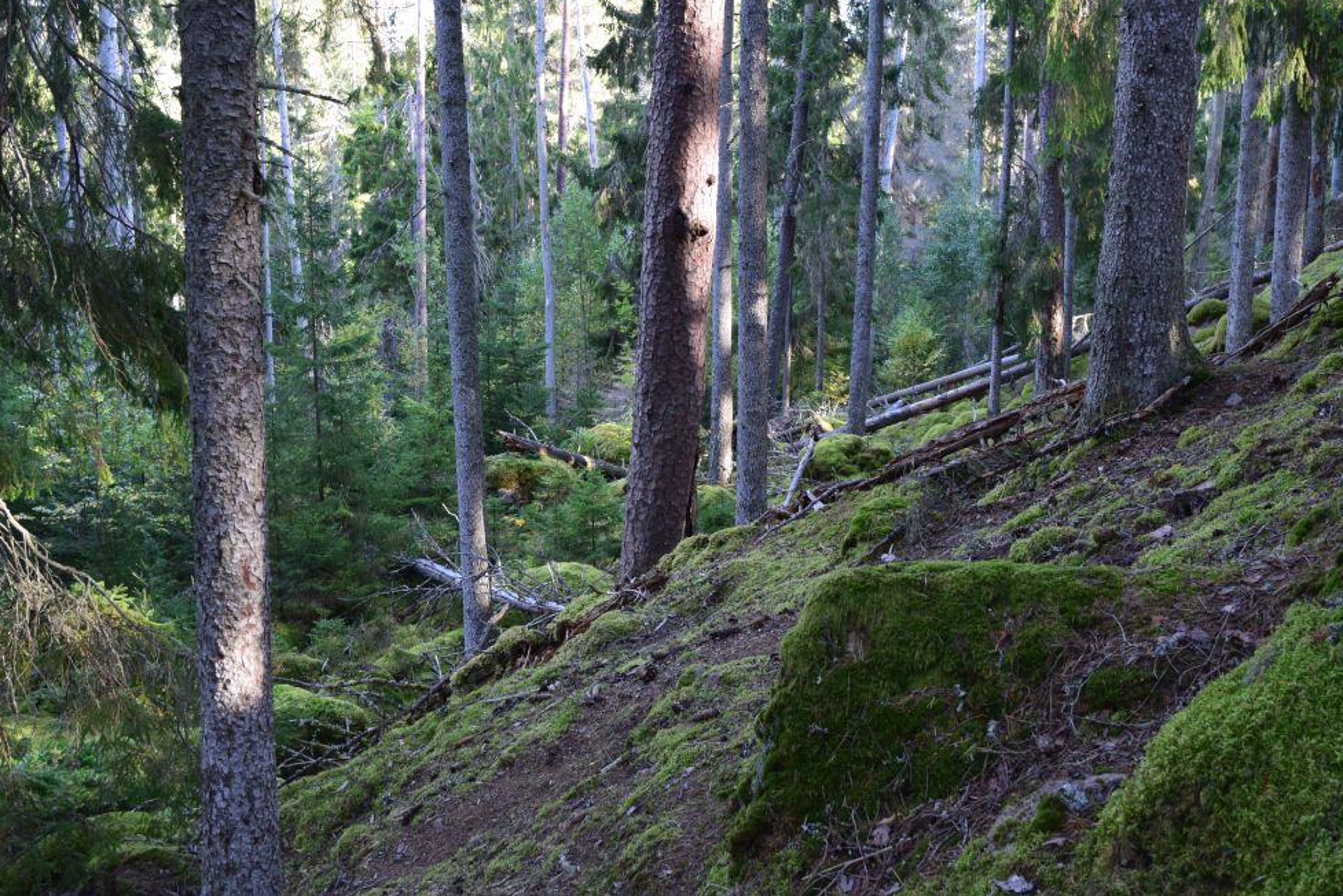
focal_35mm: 44
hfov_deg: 44.5
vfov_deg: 30.5
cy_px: 428
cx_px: 664
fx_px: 1642
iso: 800
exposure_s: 1/60
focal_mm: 28
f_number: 8
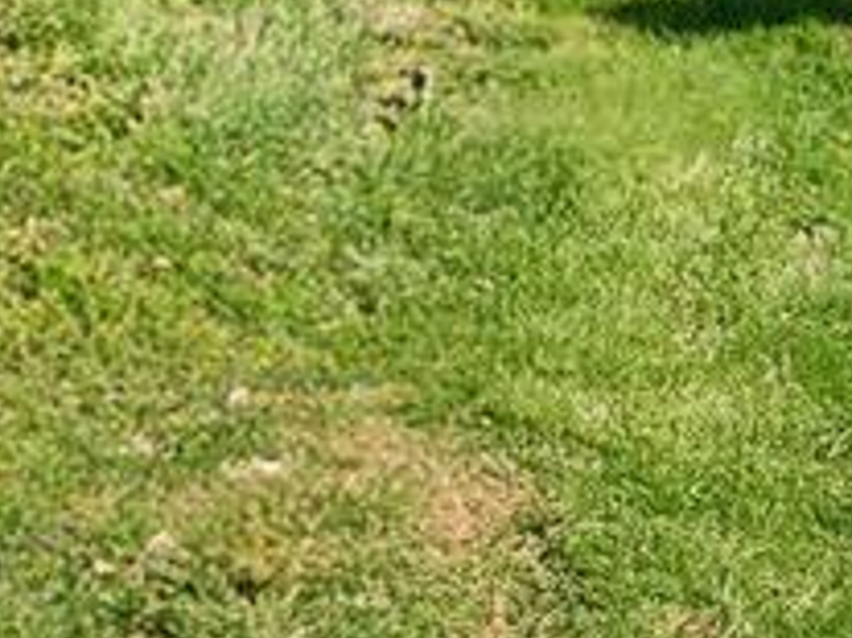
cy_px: -980
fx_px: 2632
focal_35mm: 107
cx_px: 255
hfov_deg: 18.3
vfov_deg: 11.2
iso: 250
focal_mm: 16
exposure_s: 1/320
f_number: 11
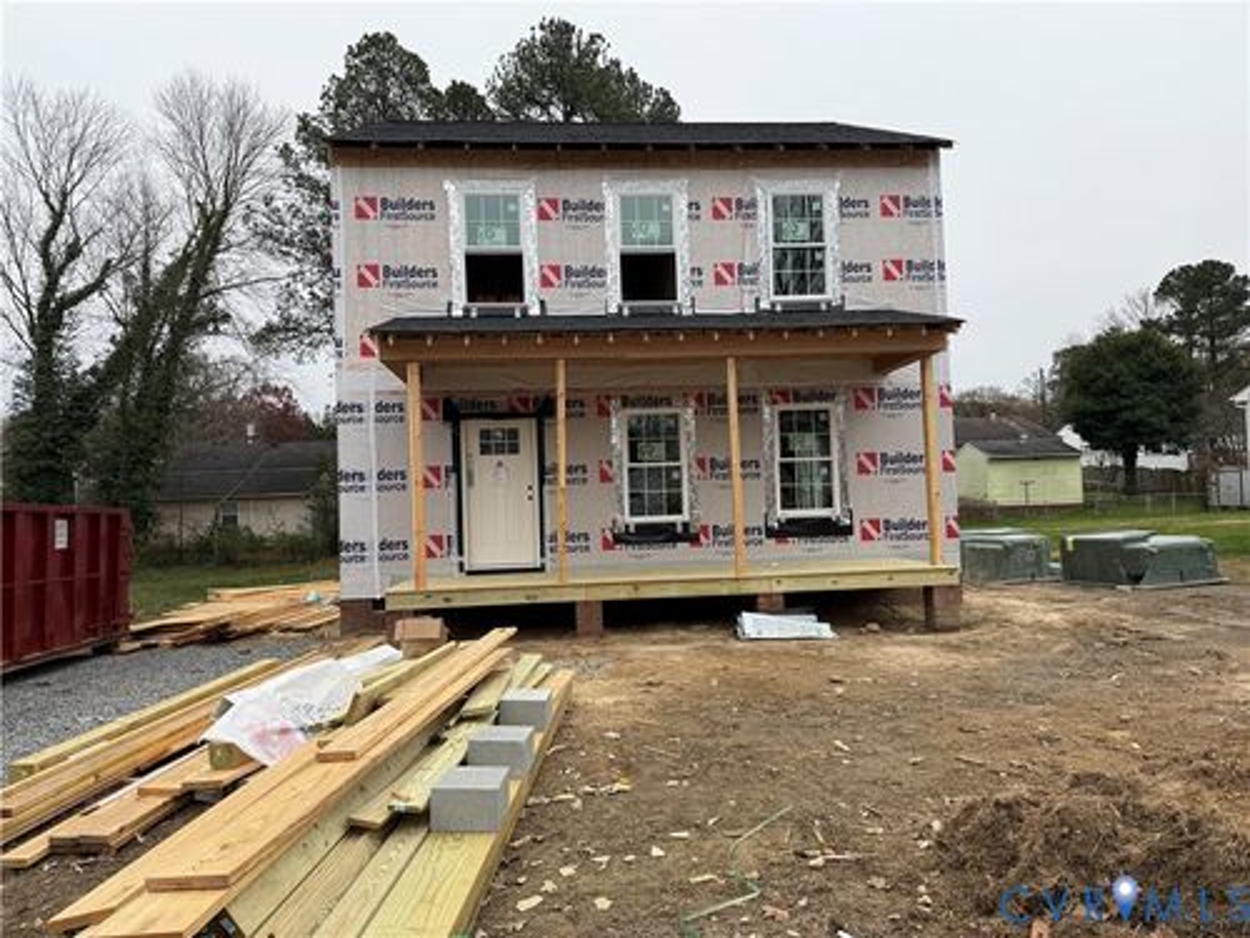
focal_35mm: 24
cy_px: 469
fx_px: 867
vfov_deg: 56.8
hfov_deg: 71.6
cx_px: 625
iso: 80
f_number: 1.78
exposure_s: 1/757
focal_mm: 6.76
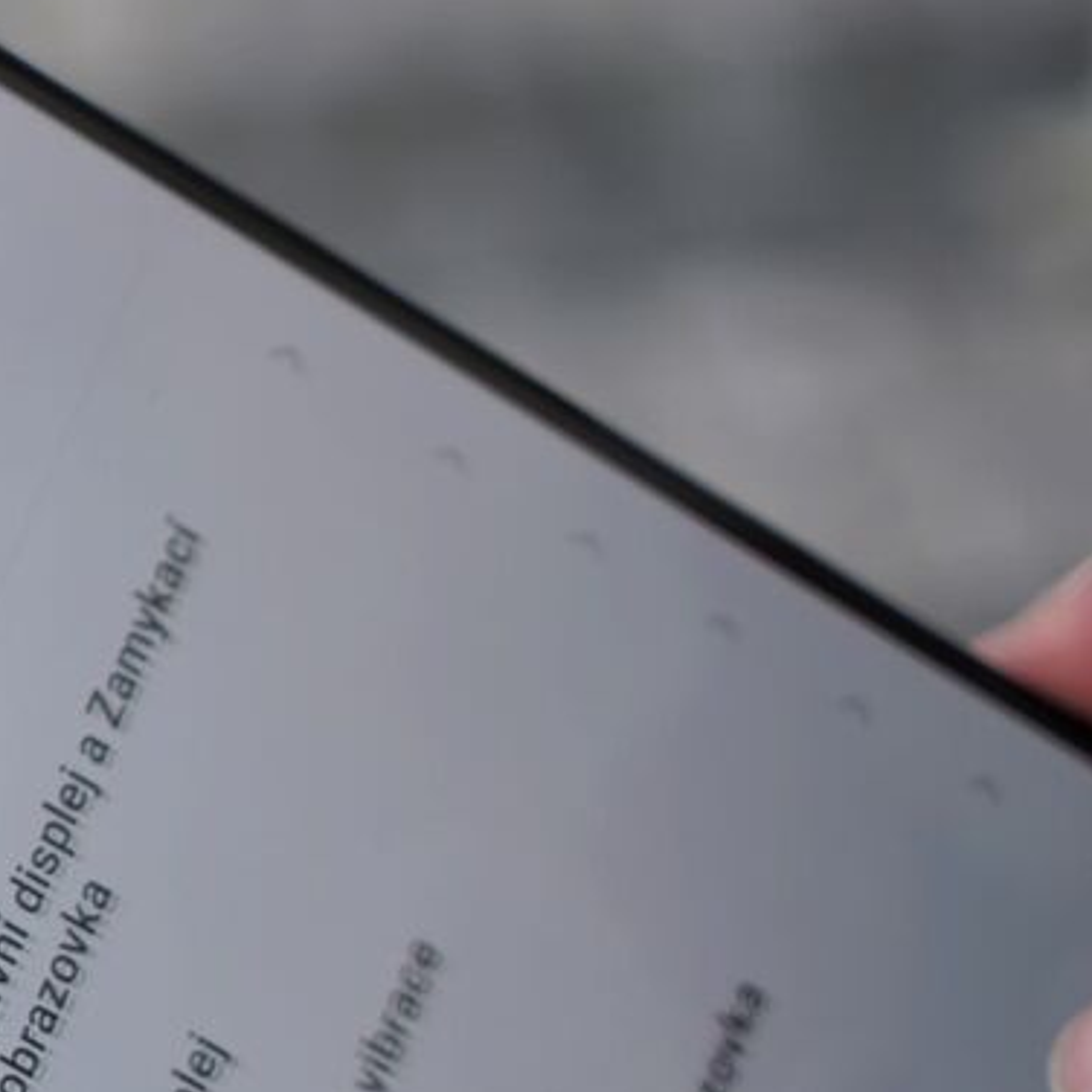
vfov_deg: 13.3
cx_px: -68
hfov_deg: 13.1
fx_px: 4675
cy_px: 633
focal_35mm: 131
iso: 160
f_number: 5
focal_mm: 70
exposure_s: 1/160
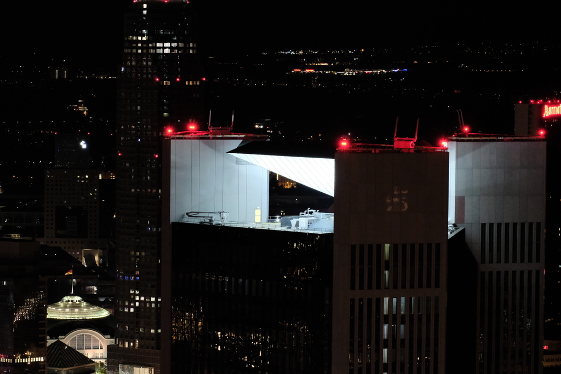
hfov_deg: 13.7
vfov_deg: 9.2
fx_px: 2338
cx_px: 280
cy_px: 187
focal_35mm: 150
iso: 12800
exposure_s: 1/12
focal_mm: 100
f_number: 6.3
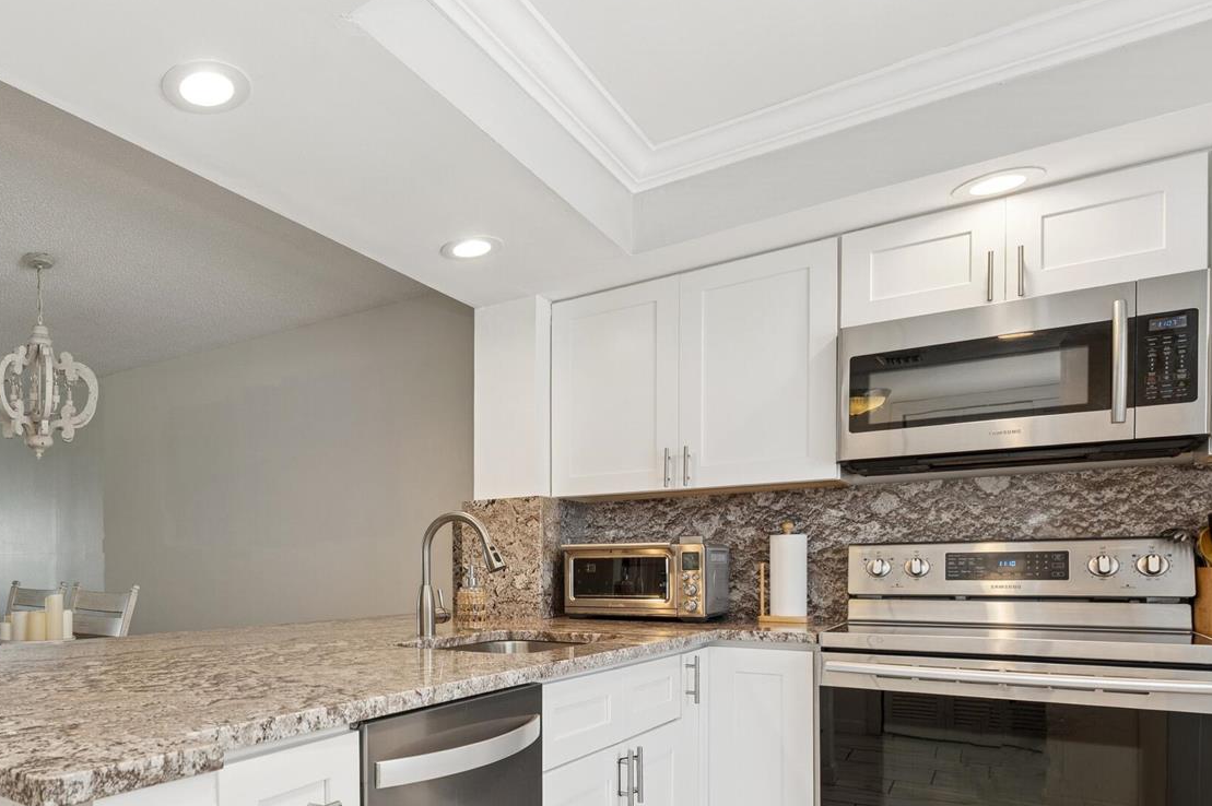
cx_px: 263
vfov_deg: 51.5
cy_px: 571
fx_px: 807
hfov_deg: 67.7
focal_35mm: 24
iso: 100
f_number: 8
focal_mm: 13
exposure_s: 1/8
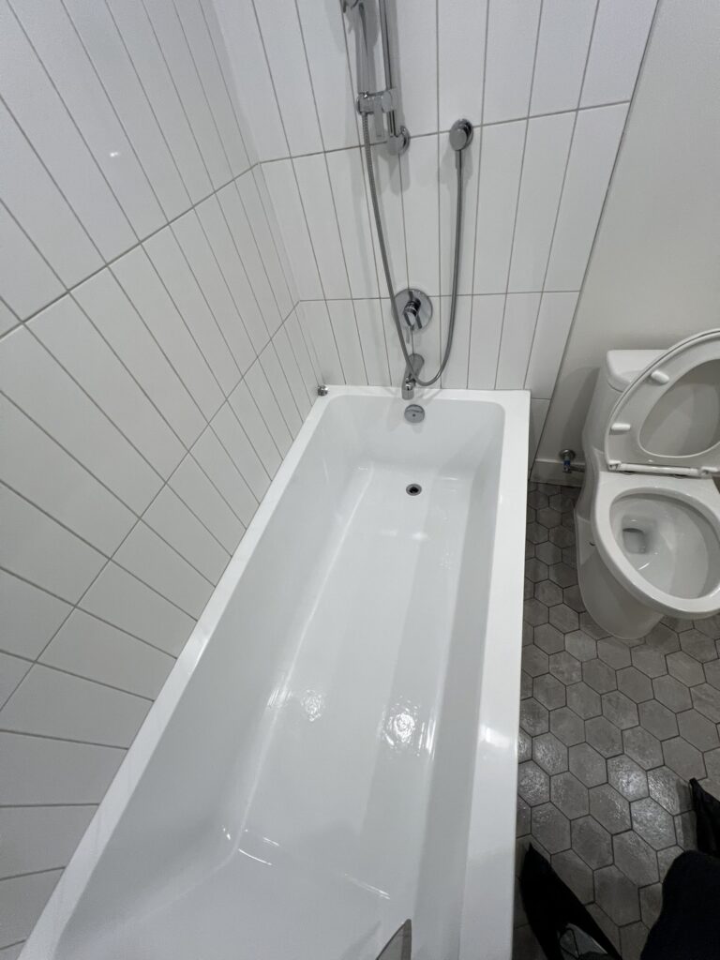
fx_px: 361
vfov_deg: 106.2
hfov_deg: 89.9
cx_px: 360
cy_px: 480
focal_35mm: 13
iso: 160
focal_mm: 1.57
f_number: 1.8
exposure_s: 1/120
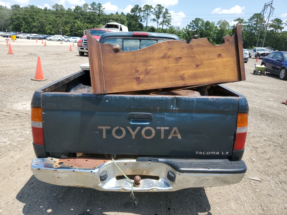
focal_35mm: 26
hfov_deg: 67.3
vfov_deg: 53.1
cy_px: 108
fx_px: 216
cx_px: 144
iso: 50
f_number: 1.5
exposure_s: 1/2000
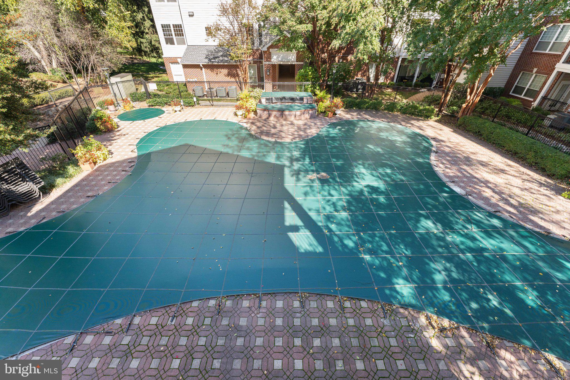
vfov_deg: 78.8
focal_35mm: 15
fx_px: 231
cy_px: 190
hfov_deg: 101.9
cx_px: 285
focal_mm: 14.6
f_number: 8
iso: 800
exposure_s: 1/250
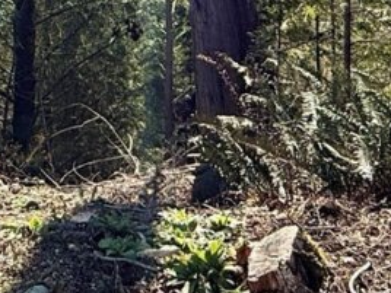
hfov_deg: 26.3
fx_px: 825
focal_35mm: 73
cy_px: -192
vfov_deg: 17.4
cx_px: 93
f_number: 2.2
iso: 50
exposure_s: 1/1698
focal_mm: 2.22
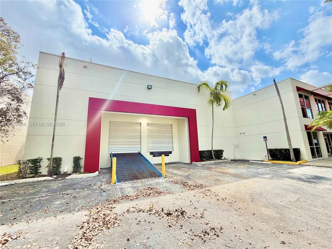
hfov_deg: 102.1
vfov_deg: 85.7
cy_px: 124
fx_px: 134
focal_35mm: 14
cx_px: 166
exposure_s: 1/914
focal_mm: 2.22
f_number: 2.2
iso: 32
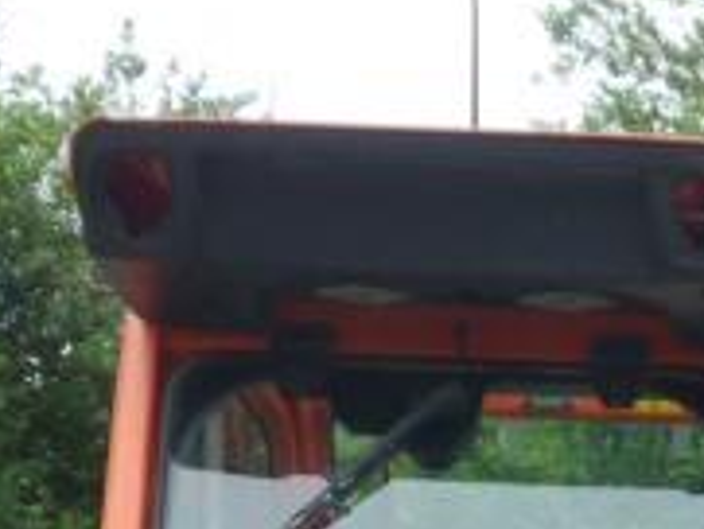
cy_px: 1128
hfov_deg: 12.0
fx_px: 3215
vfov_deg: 8.8
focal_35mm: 158
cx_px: 1042
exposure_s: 1/125
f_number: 4.5
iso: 160
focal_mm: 14
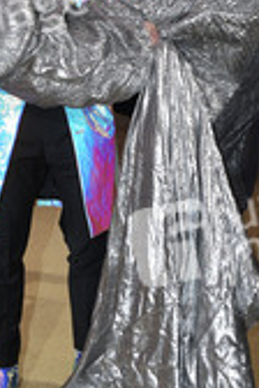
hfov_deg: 12.7
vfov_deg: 19.0
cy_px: 118
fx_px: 1155
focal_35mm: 107
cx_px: 37
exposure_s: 1/250
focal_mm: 45
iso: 1250
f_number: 6.3
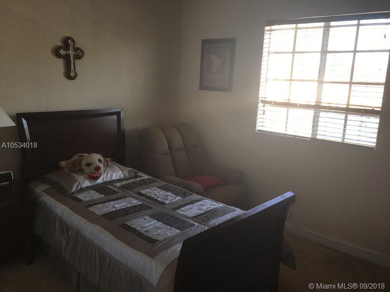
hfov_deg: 61.7
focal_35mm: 29
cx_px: 195
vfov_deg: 48.2
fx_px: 327
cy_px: 146
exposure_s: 1/40
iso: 25
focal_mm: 4.15
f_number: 2.2
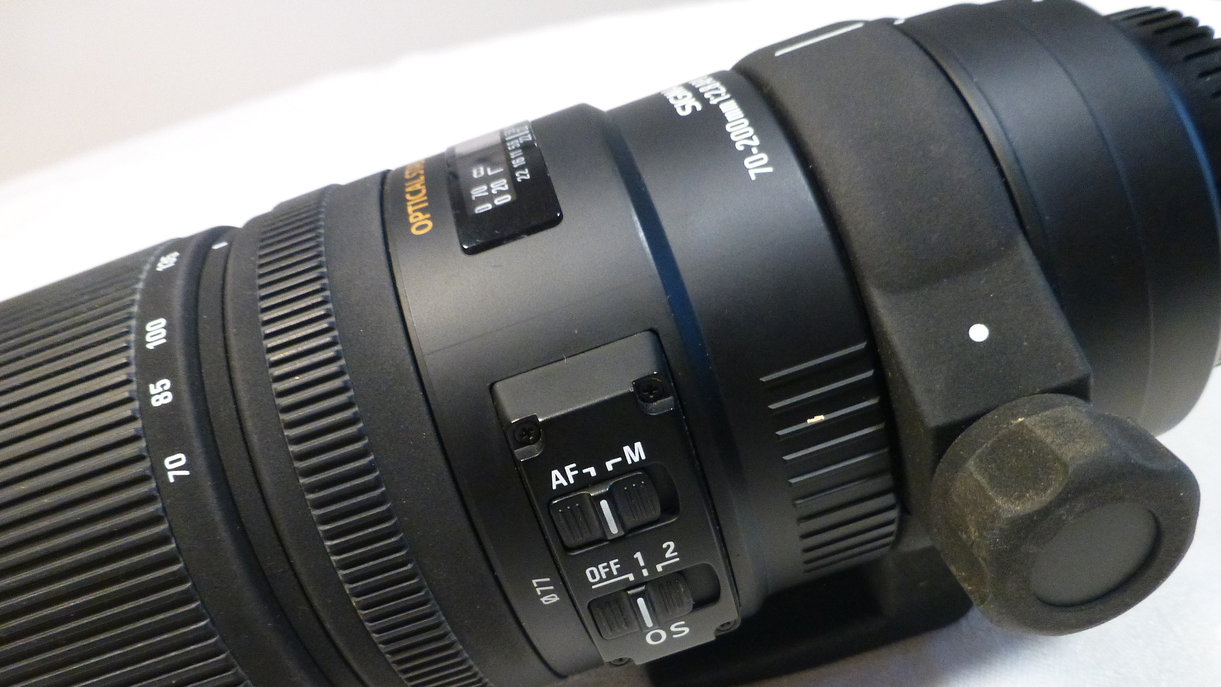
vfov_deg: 42.5
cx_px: 597
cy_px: 440
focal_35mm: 27
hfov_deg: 69.9
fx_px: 874
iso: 400
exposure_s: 1/13
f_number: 3.3
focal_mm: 4.3
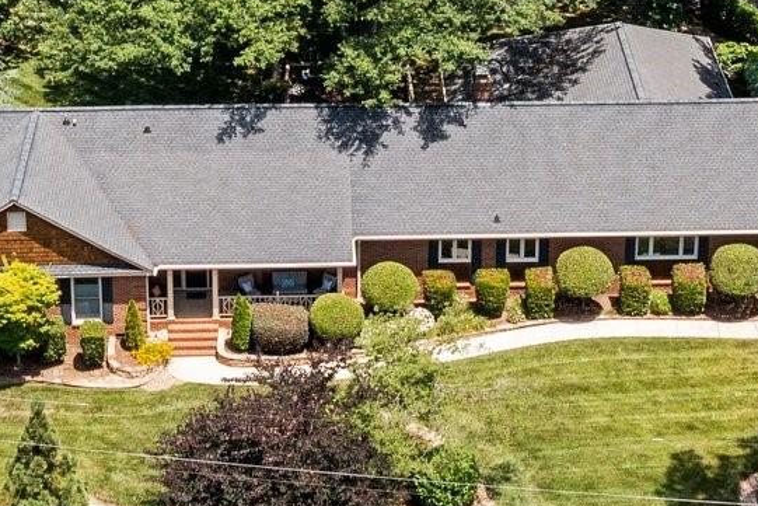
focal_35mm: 106
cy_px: -181
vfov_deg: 12.5
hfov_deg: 19.3
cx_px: 398
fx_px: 2232
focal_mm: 10.26
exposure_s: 1/500
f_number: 5.6
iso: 100
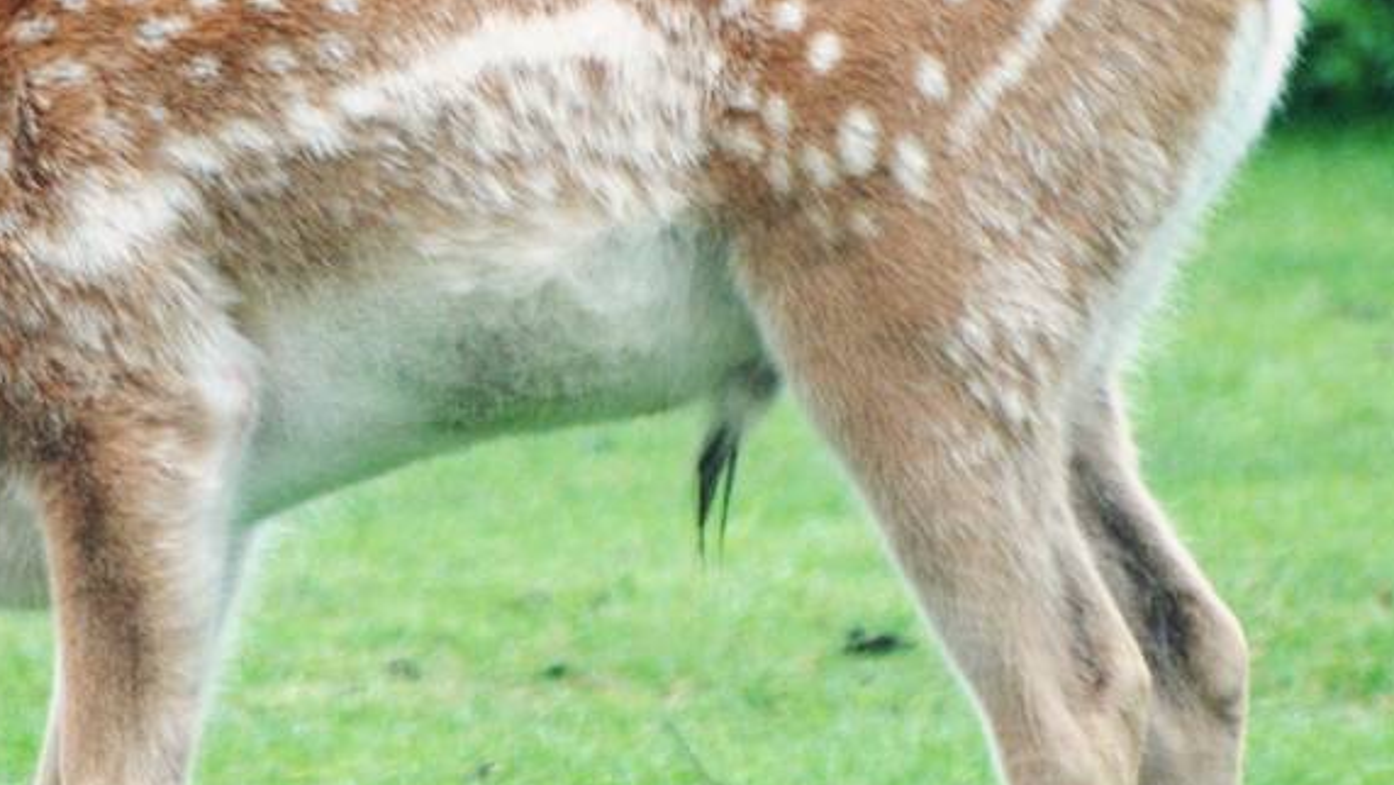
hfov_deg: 1.8
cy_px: 440
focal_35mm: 1188
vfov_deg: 1.0
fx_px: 43921
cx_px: 475
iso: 400
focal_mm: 270
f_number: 5.6
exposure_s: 1/320
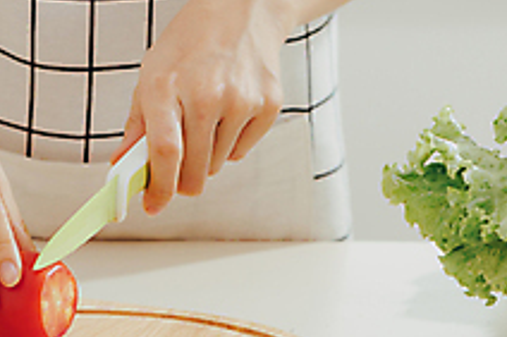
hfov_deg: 6.9
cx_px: 41
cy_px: 203
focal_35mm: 297
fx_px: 4179
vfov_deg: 4.6
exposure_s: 1/160
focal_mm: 105
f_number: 4.5
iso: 400
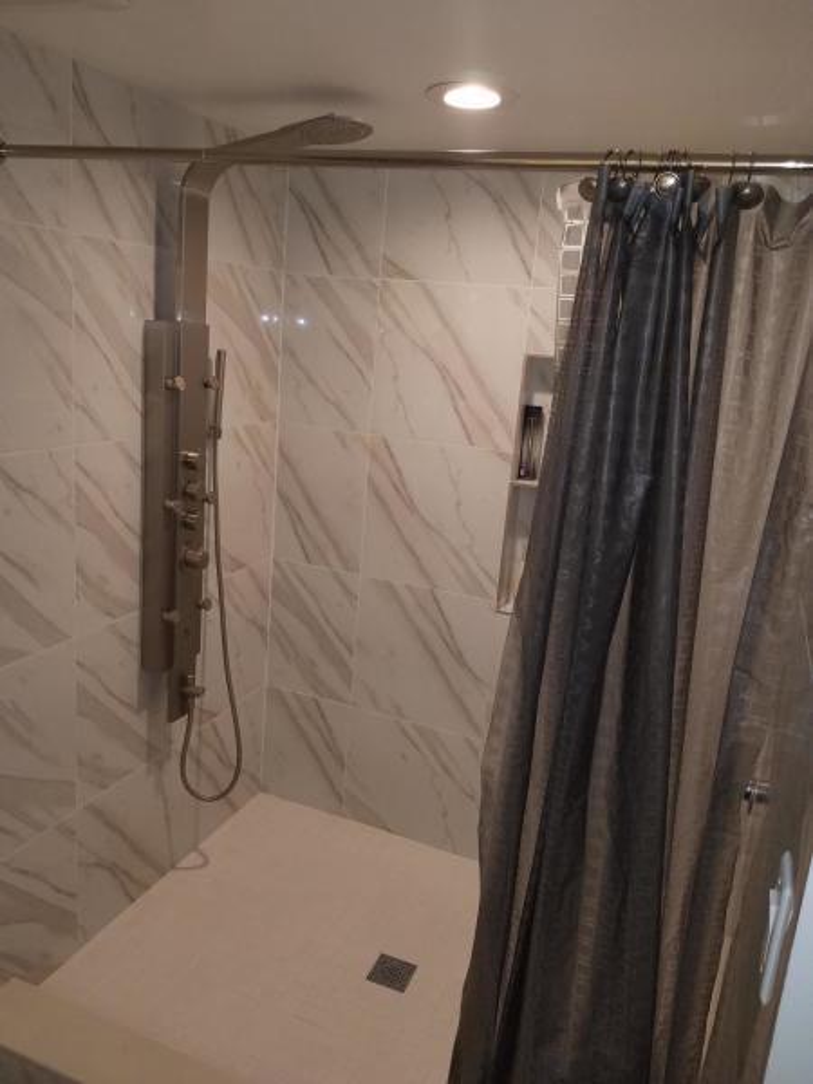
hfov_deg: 53.1
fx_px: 814
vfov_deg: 67.3
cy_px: 542
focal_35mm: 26
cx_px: 406
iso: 100
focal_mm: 4.2
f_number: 1.7
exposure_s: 1/60
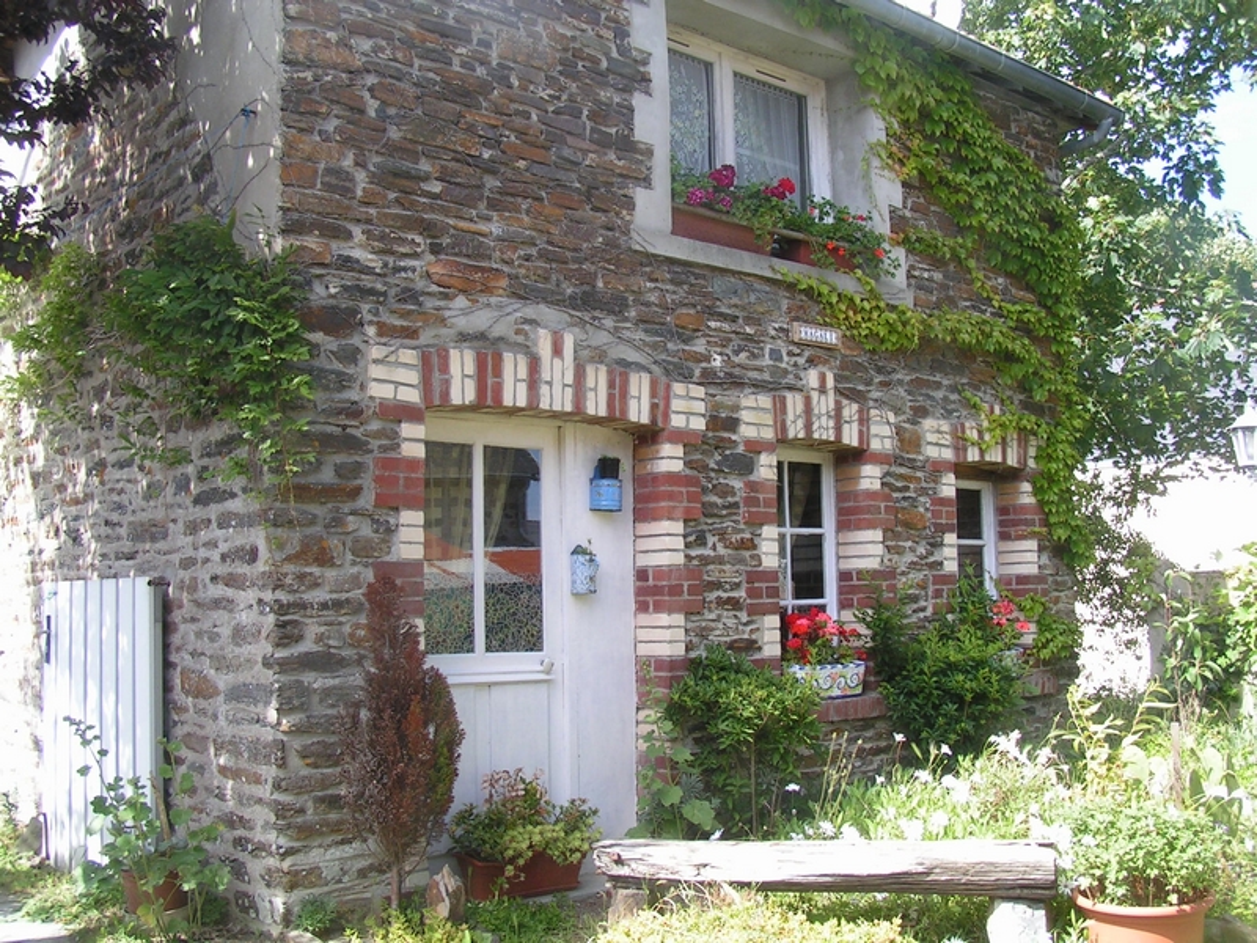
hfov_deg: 49.0
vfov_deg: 37.7
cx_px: 628
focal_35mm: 38
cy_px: 472
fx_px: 1380
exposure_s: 1/60
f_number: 5.6
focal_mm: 5.8
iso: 50
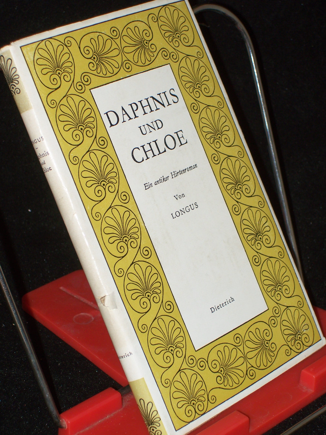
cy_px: 218
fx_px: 1281
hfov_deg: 14.5
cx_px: 163
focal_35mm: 102
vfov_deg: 19.3
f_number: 4.6
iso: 80
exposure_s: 1/100
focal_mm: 16.8
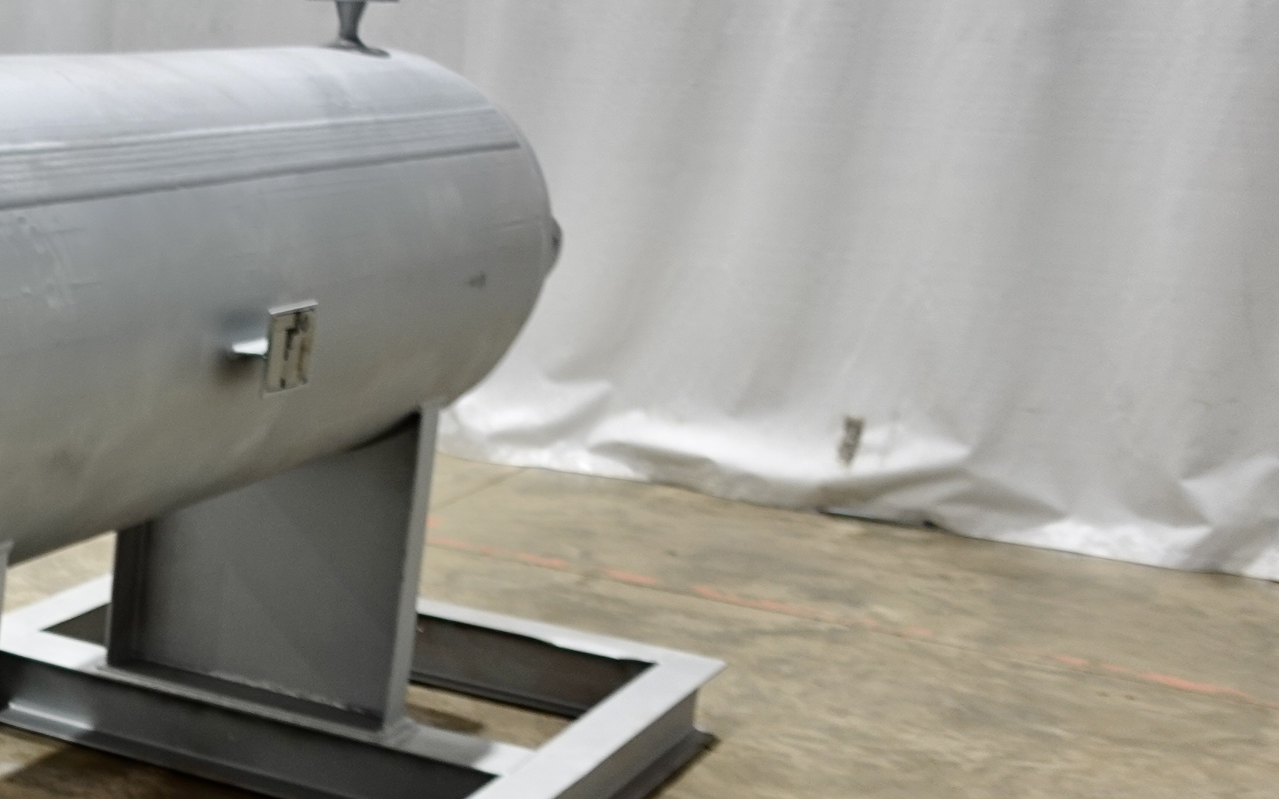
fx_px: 2196
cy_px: 578
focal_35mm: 63
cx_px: -289
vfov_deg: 20.5
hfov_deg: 28.0
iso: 125
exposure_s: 1/30
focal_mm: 9.4
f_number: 1.8
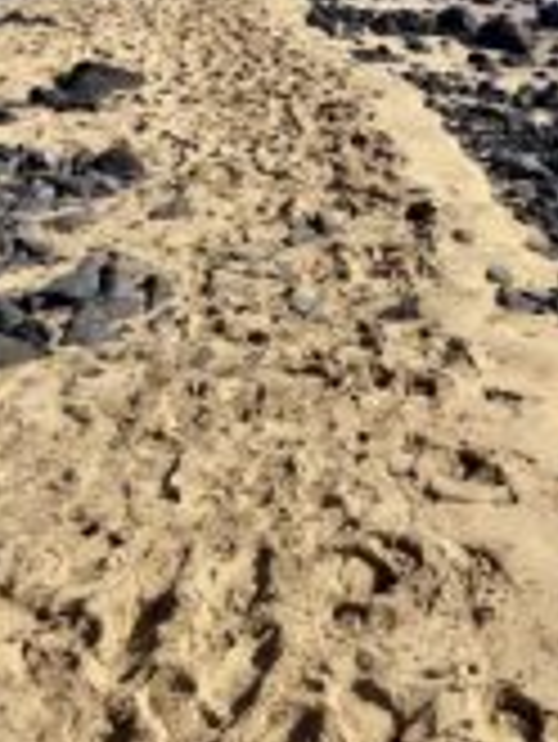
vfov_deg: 28.2
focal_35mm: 63
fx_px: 1352
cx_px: 662
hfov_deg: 21.7
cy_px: -58
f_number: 1.5
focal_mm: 5.7
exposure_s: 1/6211
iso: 50
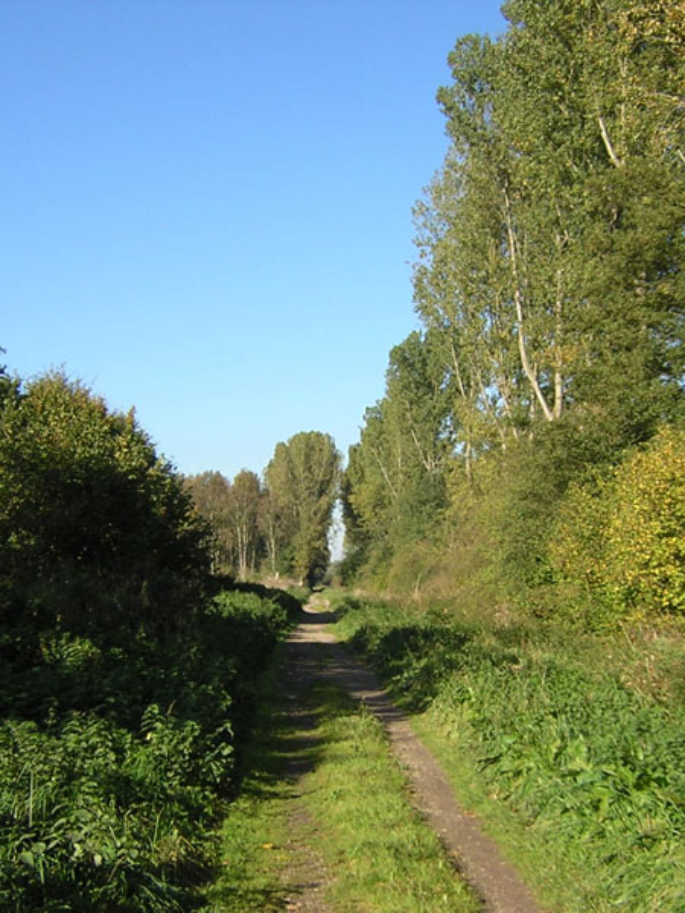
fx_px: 950
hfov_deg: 39.7
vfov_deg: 51.4
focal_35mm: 36
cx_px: 342
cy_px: 456
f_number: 5.2
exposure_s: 1/196
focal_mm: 4.7
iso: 100
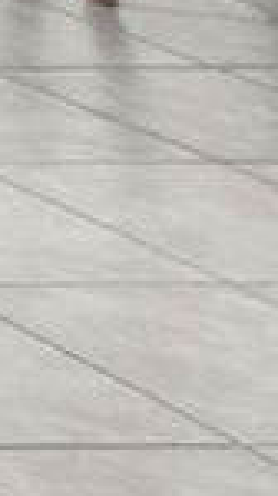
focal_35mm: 168
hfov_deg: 3.6
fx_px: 2209
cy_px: -747
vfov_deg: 10.7
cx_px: -2052
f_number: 8
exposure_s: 3.2
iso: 100
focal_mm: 10
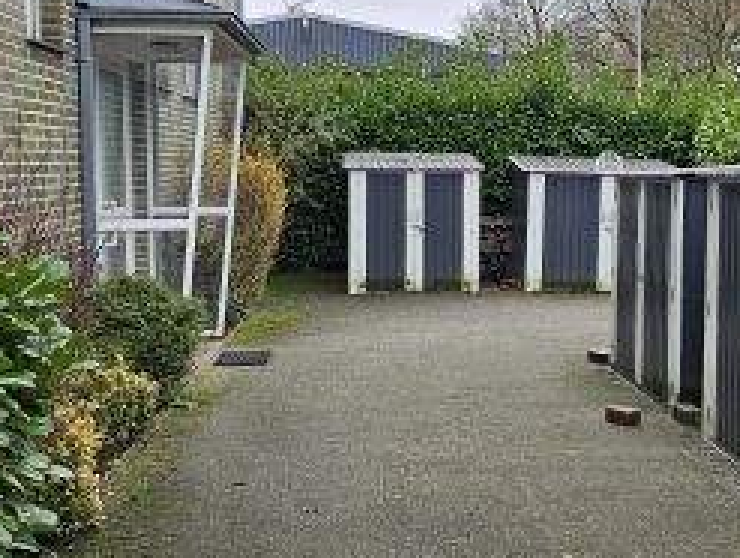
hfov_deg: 32.8
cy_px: 261
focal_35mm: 57
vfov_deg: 25.7
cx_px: 592
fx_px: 1220
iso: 16
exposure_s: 1/100
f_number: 1.7
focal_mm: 6.3
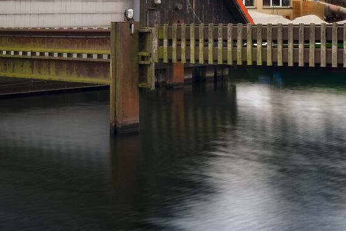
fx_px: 731
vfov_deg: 17.3
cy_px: -27
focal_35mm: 76
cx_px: 492
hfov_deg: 22.7
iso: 100
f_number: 11
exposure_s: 1.6
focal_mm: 18
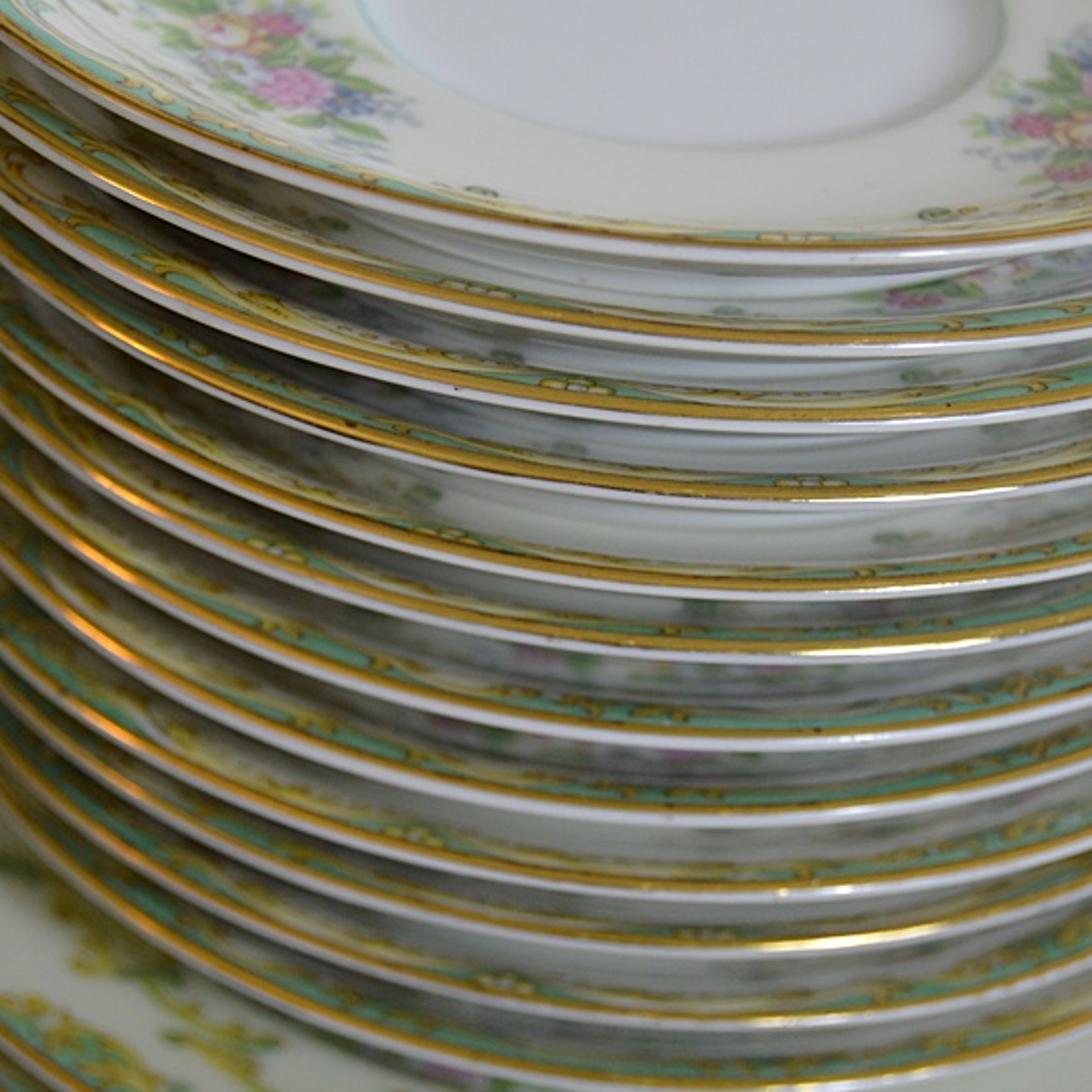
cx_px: 485
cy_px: 531
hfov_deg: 14.8
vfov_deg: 14.8
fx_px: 4211
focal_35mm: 118
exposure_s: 1/60
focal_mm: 50
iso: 560
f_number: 5.6
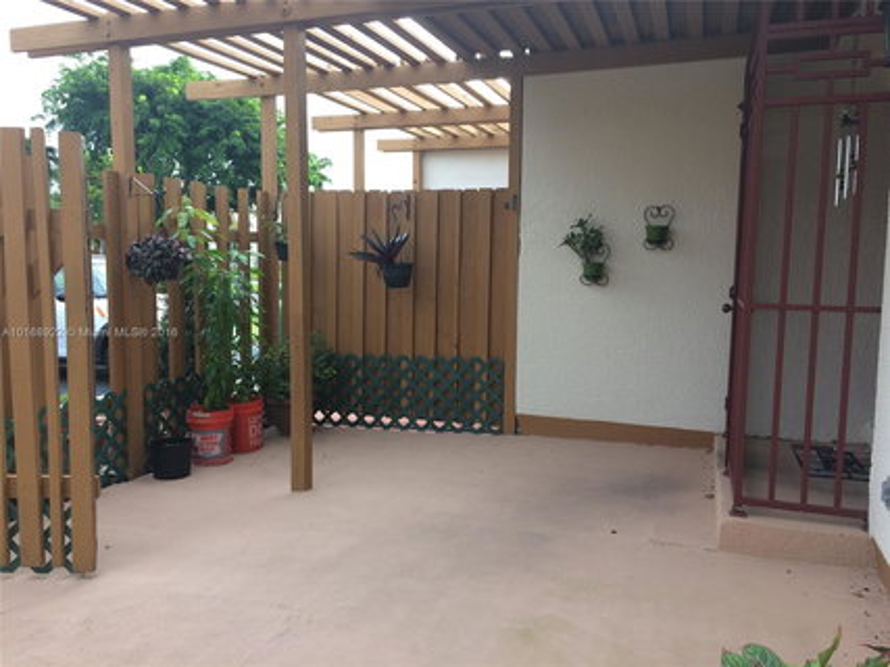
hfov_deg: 61.7
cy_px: 334
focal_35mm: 29
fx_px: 745
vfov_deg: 48.2
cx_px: 445
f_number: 2.2
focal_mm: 4.15
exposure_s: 1/132
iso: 32
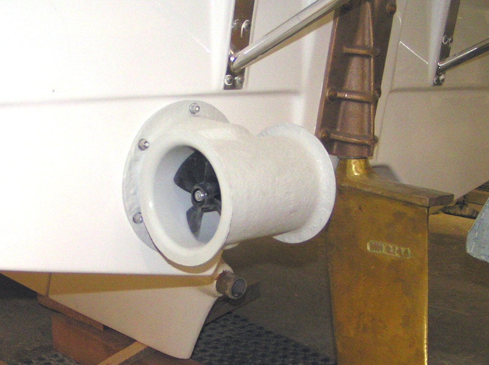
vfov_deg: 37.6
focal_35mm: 38
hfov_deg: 49.0
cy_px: 182
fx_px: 536
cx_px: 244
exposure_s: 1/40
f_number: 2.8
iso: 200
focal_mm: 5.8
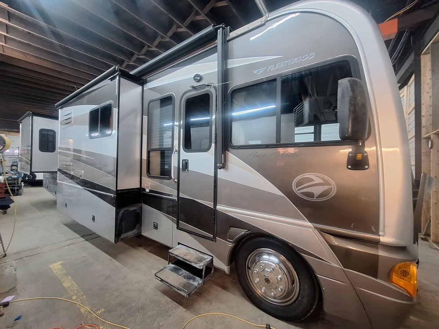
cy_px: 164
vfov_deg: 89.9
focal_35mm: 13
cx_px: 220
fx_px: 165
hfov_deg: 106.2
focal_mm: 1.74
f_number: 2.2
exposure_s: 1/30
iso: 160
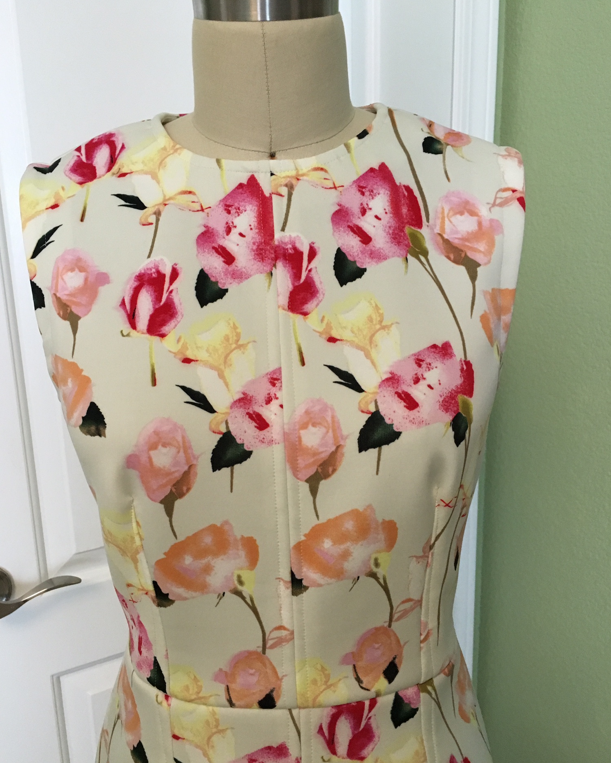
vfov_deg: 57.1
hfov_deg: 47.1
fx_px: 701
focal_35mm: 31
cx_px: 300
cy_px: 417
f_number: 2.2
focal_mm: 4.15
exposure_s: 1/30
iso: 160
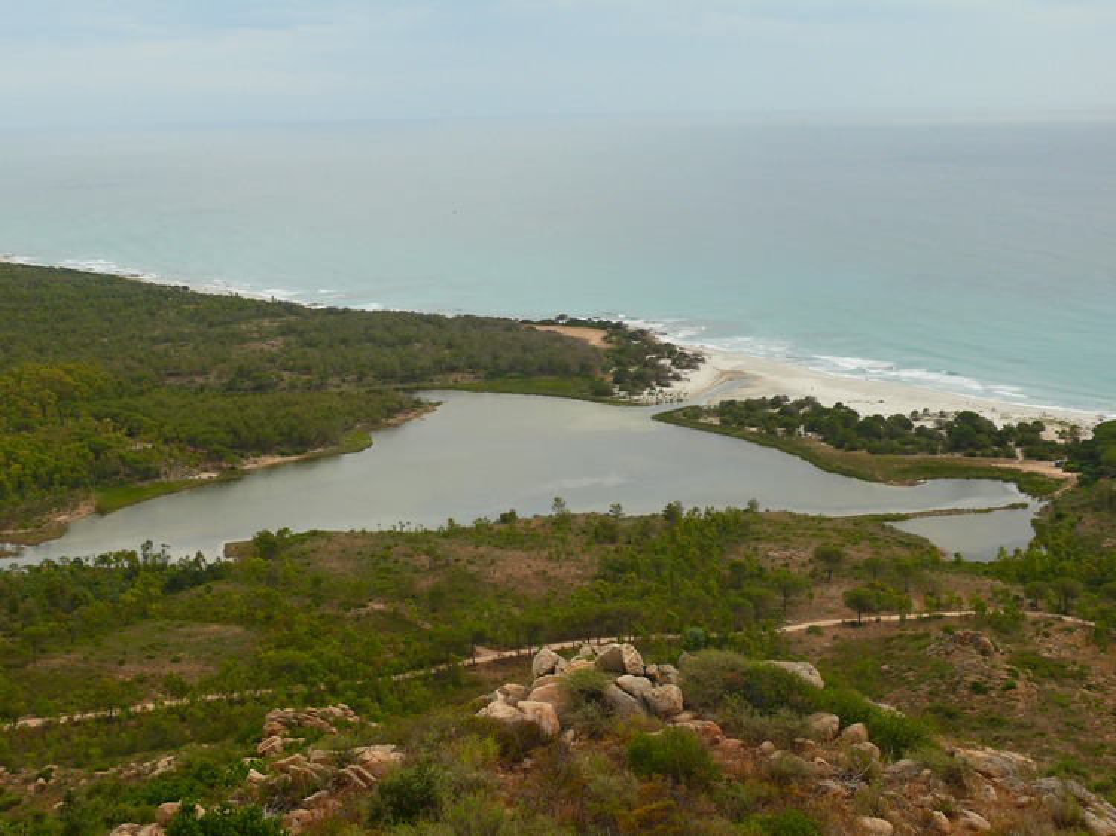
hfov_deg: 36.8
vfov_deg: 28.0
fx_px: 1676
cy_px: 418
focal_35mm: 52
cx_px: 558
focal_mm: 10.9
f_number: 4.5
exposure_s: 1/200
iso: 100
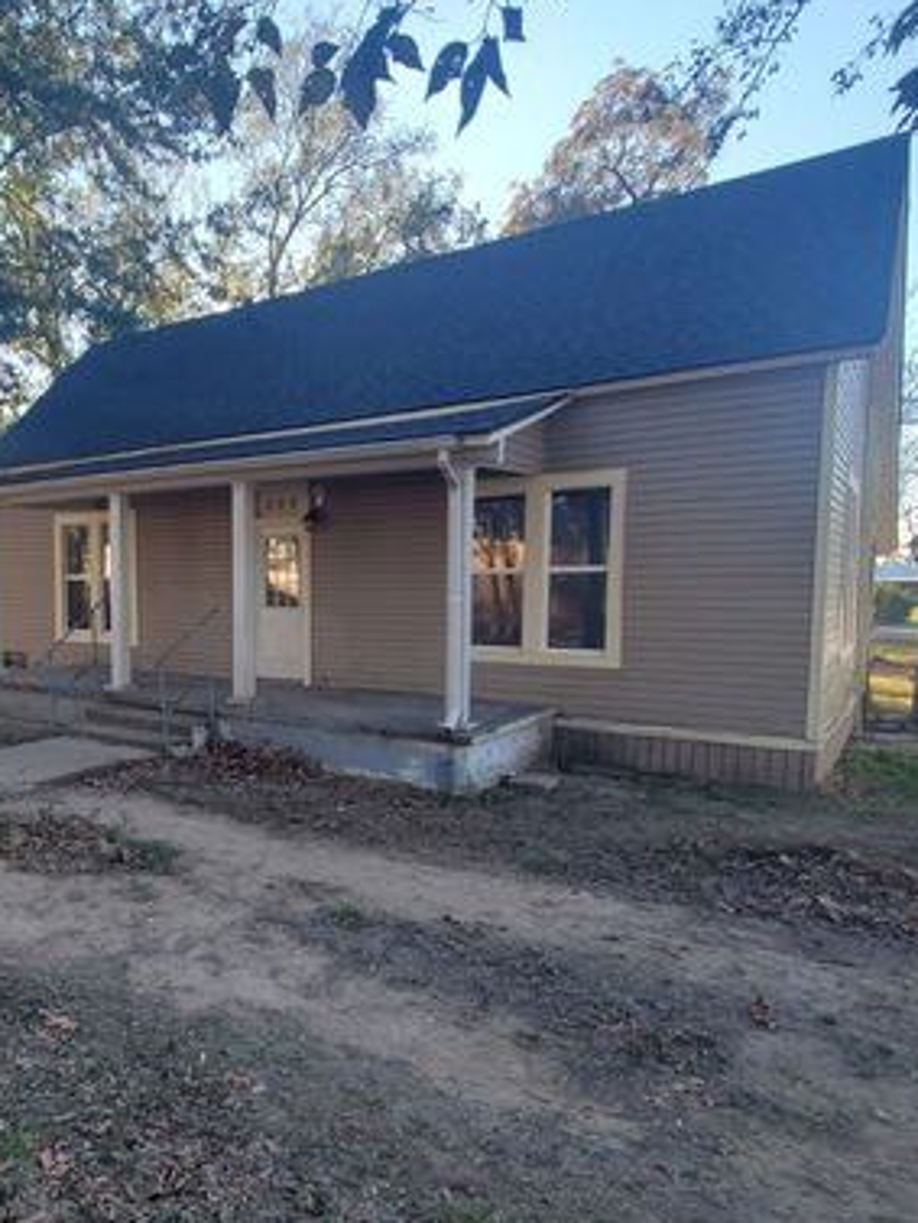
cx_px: 263
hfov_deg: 56.8
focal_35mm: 23
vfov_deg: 73.9
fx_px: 813
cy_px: 631
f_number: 2.2
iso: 50
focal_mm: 1.8
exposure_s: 1/234
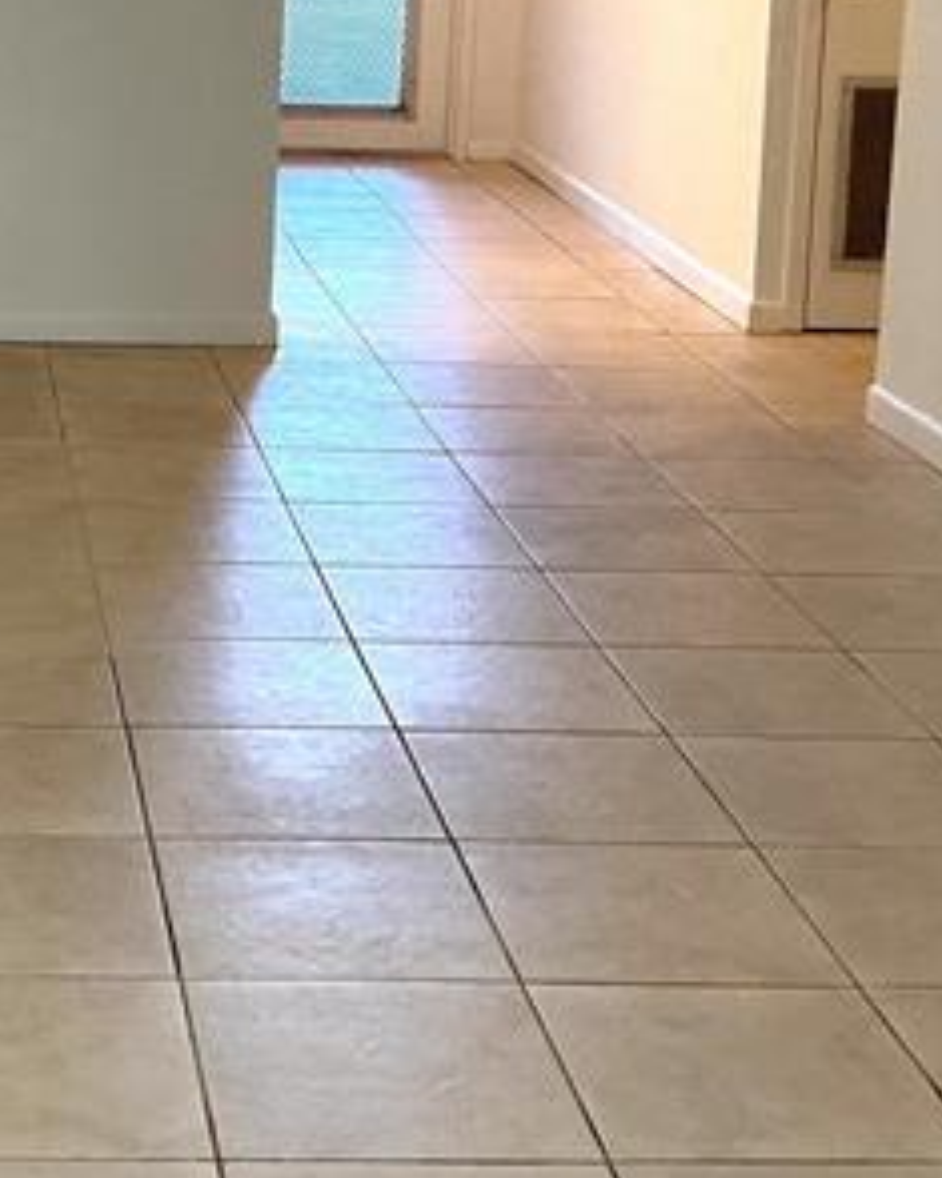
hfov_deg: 19.5
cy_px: 124
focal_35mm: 77
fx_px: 2685
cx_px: 60
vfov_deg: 24.1
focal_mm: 3
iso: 125
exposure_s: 1/60
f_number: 1.8
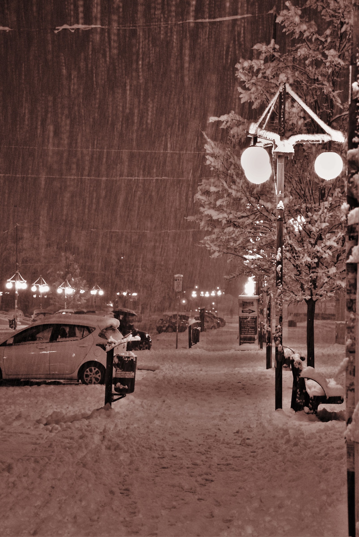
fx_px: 1164
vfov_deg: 26.0
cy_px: 268
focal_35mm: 78
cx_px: 180
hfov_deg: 17.5
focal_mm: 52
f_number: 4.8
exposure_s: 1/15
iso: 800
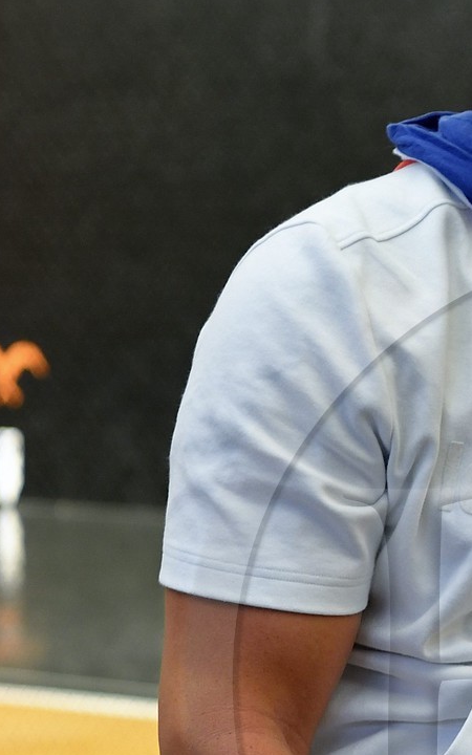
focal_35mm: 163
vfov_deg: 12.7
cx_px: 667
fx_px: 3355
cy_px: 683
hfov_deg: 7.9
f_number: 3.2
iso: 800
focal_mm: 48
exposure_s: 1/30
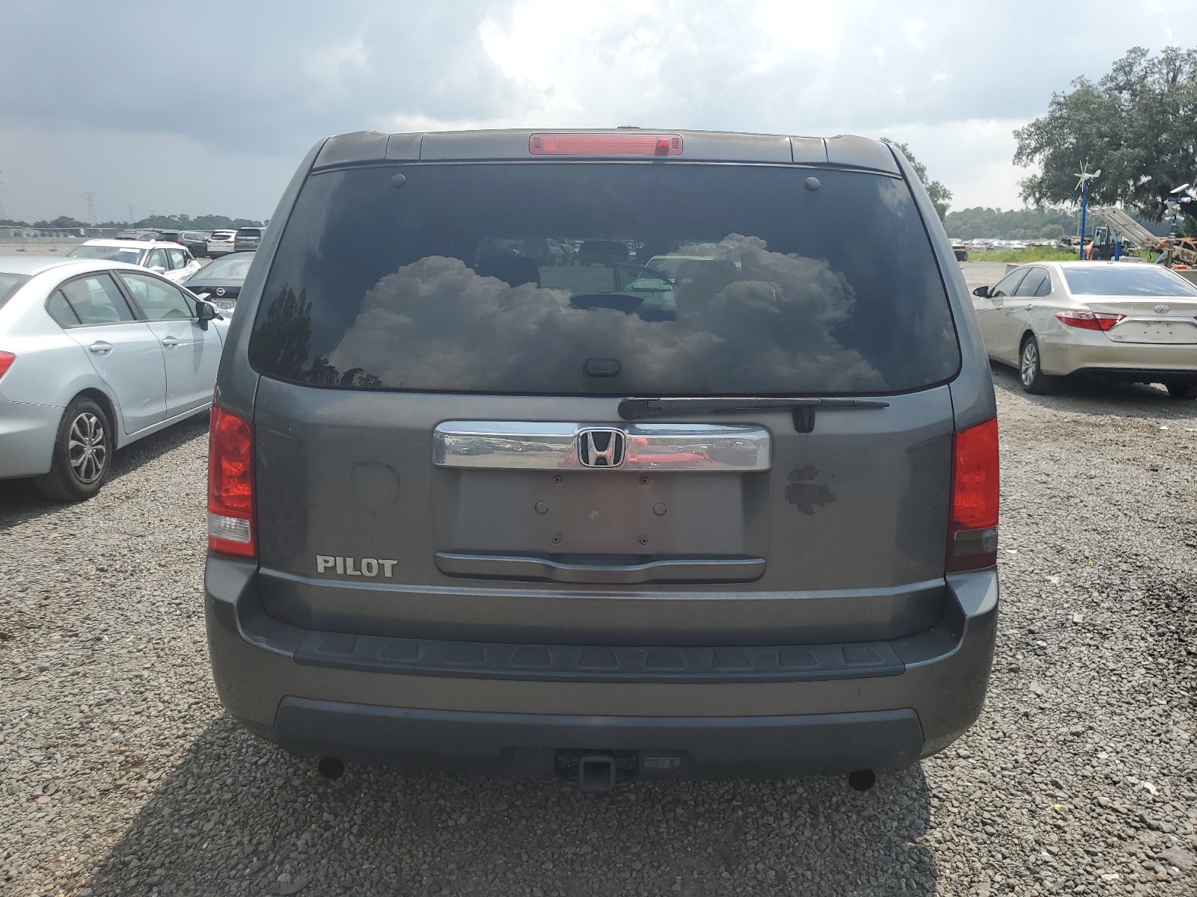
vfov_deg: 53.1
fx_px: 899
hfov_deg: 67.3
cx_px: 598
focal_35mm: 26
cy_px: 448
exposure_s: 1/3333
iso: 50
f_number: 1.5
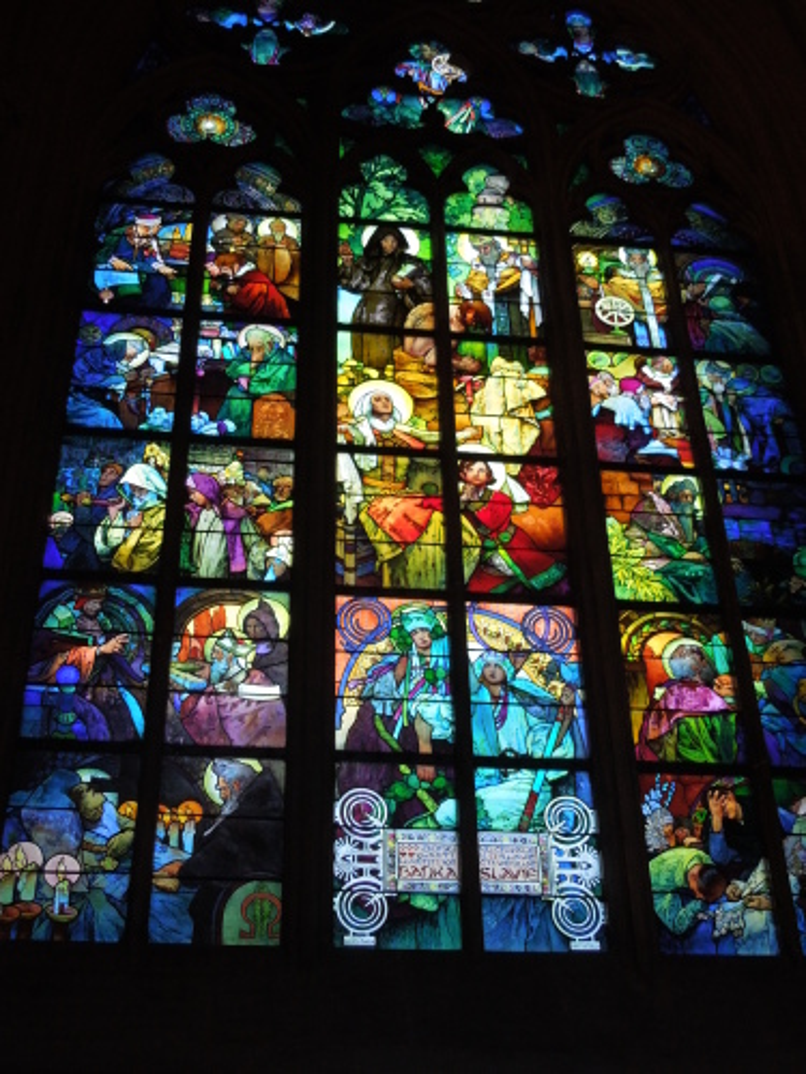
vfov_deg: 43.9
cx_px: 403
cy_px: 537
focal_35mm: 43
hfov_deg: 33.6
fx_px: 1335
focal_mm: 7.8
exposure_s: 1/40
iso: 400
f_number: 3.9
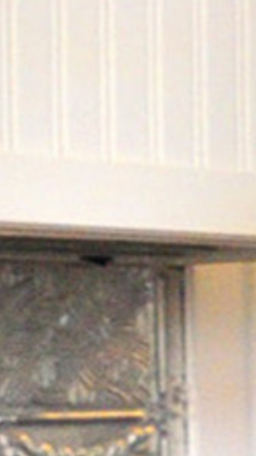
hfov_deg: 4.4
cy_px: 349
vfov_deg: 13.5
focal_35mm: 159
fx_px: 1918
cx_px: 1782
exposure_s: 1/125
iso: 1250
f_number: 4.5
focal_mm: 10
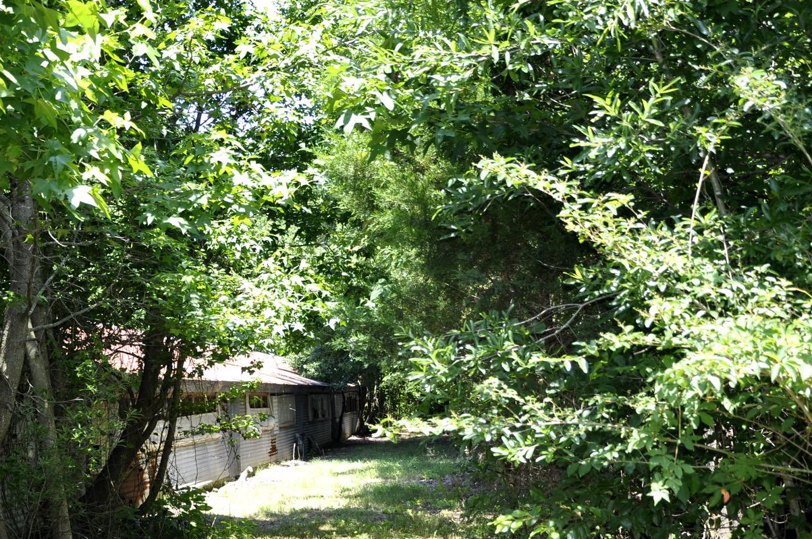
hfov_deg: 31.1
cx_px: 219
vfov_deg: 21.1
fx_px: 1438
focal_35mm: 64
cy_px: 396
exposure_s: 1/200
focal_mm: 25
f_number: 4
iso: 200
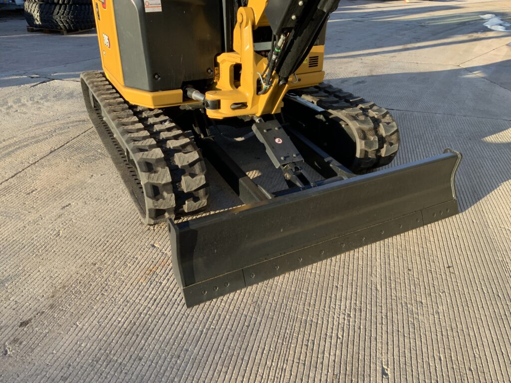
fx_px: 428
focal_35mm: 29
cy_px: 192
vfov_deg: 48.2
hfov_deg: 61.7
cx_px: 256
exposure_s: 1/312
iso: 16
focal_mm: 3
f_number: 1.8
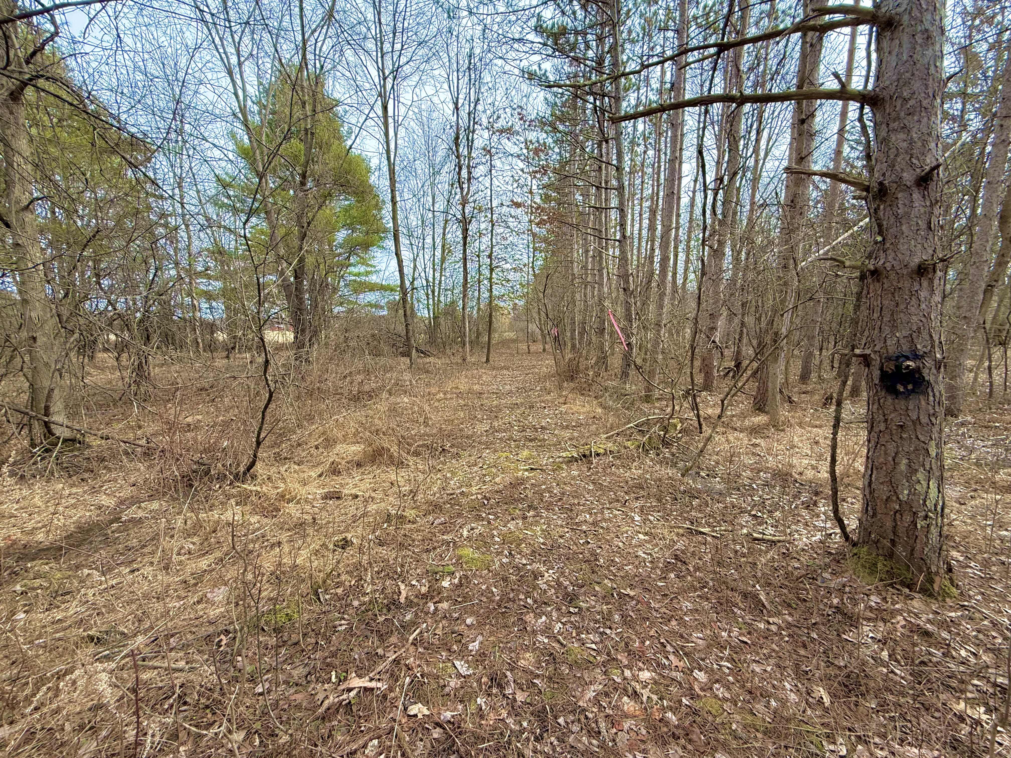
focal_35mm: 14
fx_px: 409
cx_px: 506
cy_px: 379
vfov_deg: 85.7
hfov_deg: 102.1
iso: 64
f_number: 2.2
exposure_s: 1/602
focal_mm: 2.22
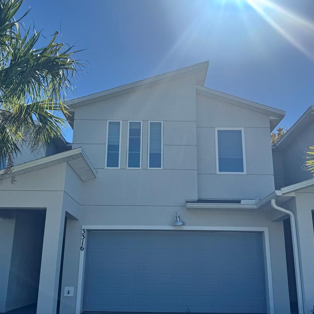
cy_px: 168
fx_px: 318
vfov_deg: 52.5
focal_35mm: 31
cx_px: 156
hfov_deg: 52.5
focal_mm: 6.76
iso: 80
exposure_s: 1/7937
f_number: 1.78
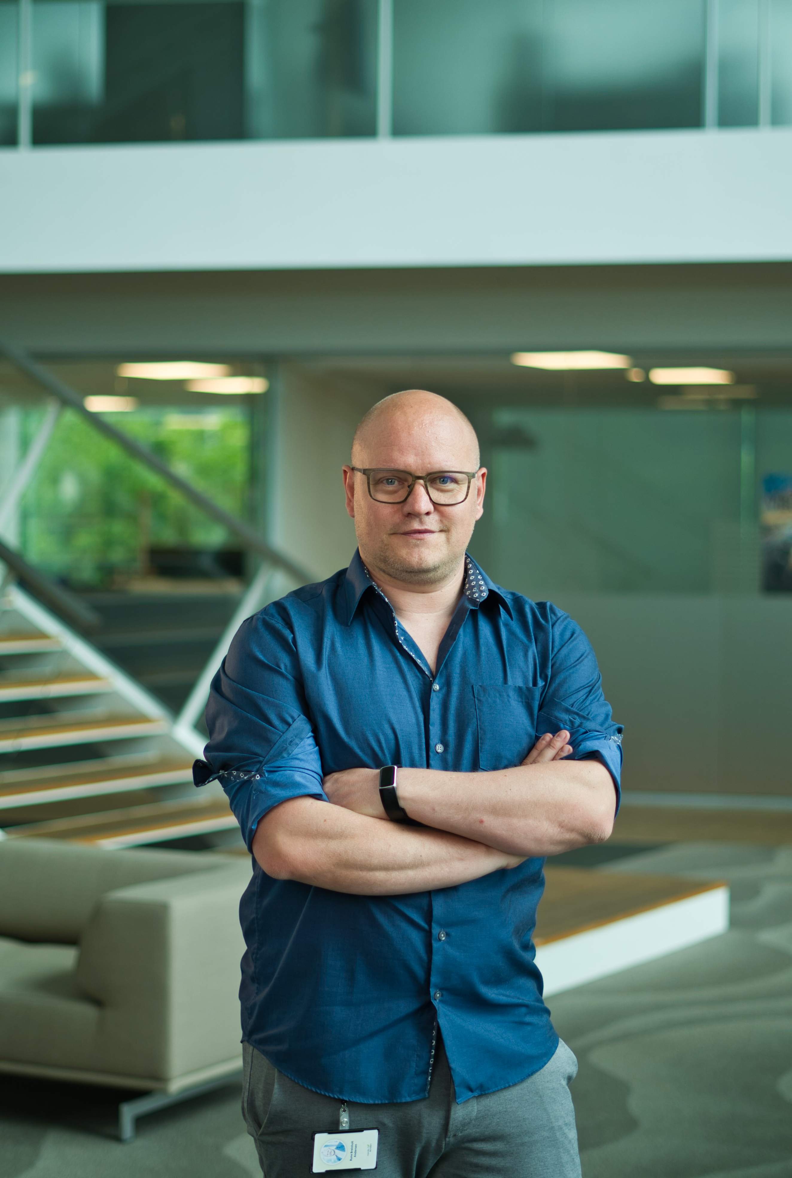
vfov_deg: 26.9
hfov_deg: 18.3
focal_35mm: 75
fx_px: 2459
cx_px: 396
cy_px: 589
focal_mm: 50
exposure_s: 1/500
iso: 125
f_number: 1.8
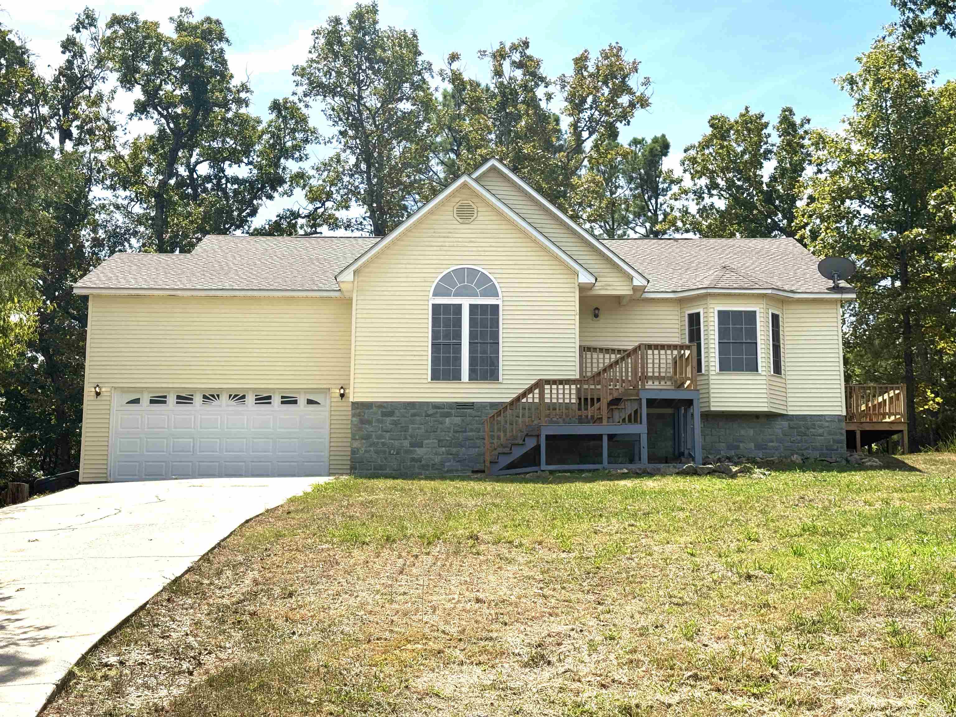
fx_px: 1326
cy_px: 358
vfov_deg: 30.3
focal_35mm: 48
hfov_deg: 39.7
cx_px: 478
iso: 64
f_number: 1.78
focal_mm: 6.76
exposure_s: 1/4878
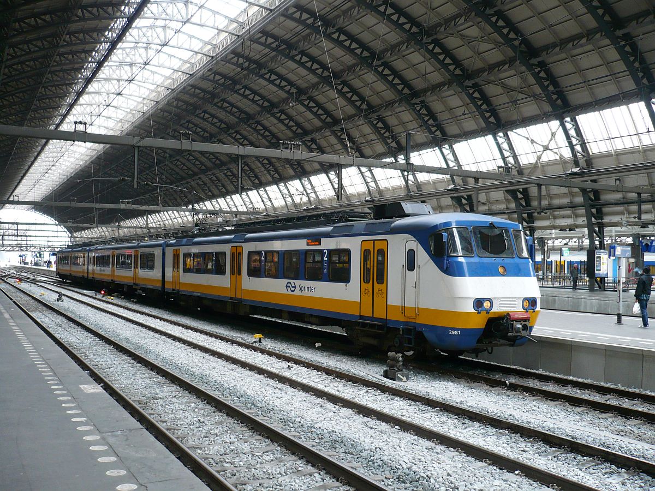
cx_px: 328
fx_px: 662
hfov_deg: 52.6
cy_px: 246
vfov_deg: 40.7
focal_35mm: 35
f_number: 2.8
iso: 125
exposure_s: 1/30
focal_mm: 5.8
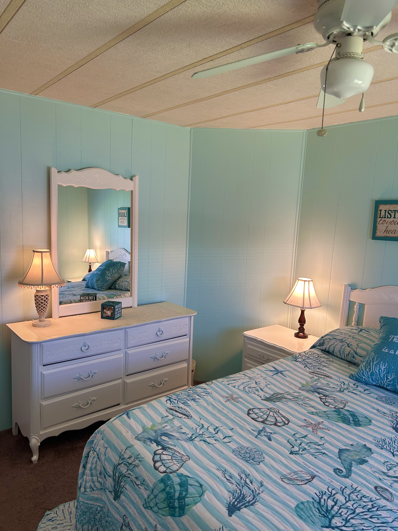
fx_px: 399
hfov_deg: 53.1
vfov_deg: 67.3
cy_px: 266
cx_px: 199
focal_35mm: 26
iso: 80
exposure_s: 1/120
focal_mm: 5.7
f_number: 1.5
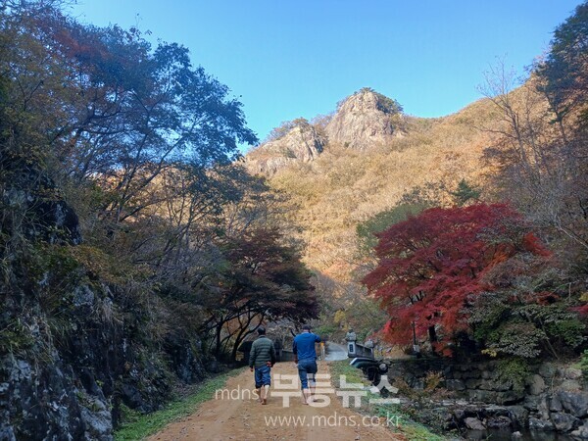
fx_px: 459
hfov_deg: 65.3
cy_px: 220
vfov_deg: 51.4
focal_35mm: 27
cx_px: 294
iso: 20
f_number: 1.8
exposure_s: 1/123
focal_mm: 4
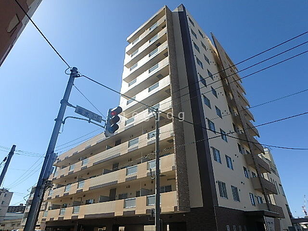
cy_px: 116
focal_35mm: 21
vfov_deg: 63.4
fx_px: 187
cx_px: 154
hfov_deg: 79.0
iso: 125
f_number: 6
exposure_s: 1/500
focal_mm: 3.7
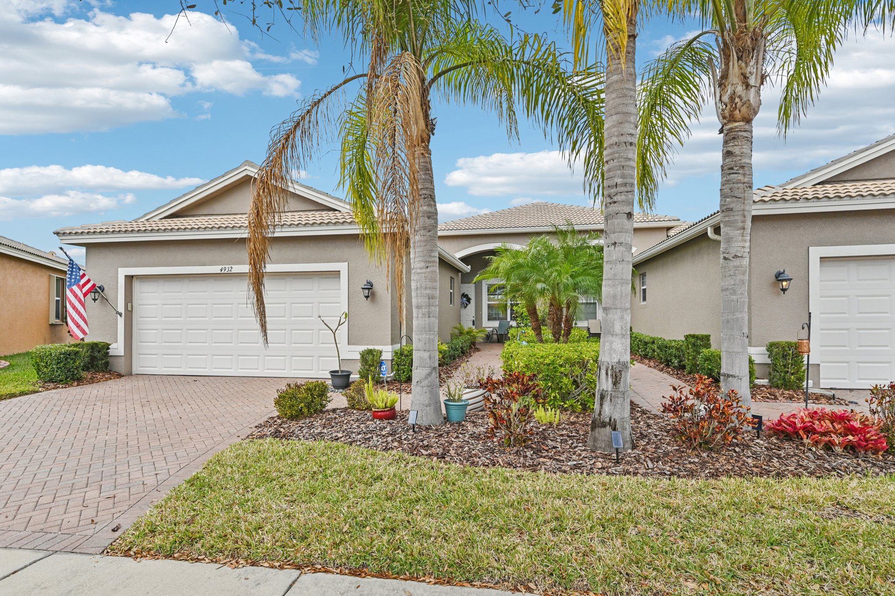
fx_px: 447
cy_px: 298
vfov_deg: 67.4
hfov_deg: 90.0
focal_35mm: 18
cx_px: 448
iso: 400
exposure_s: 1/1000
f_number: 8
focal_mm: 18
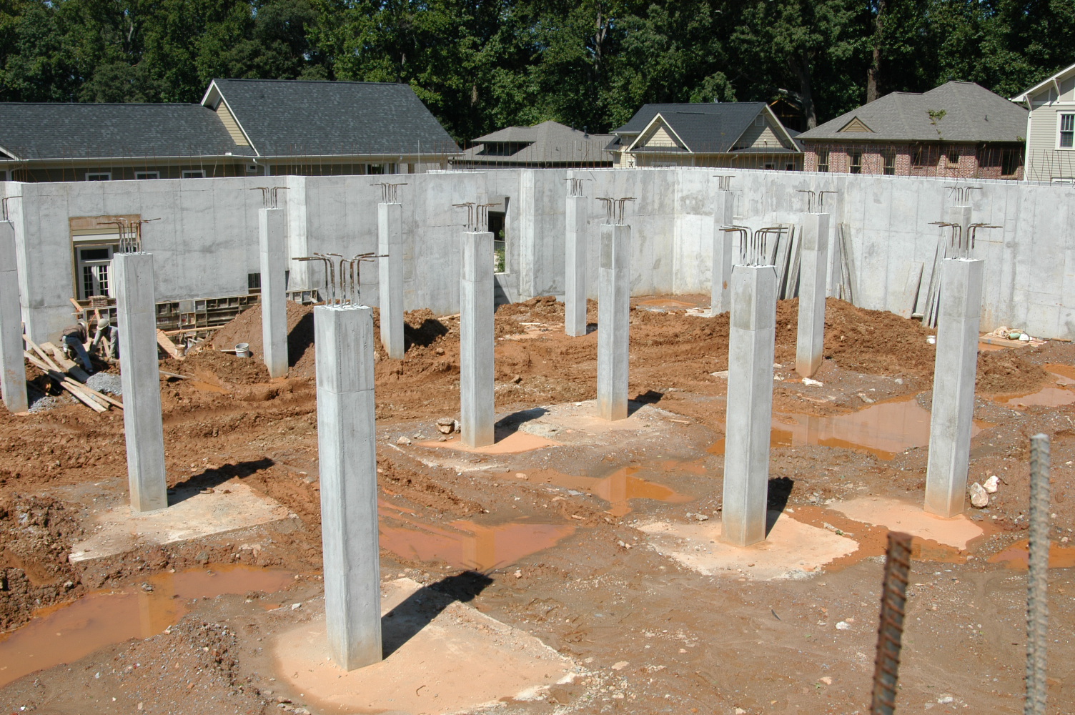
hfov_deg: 53.2
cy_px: 358
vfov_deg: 36.8
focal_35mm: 36
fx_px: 1074
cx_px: 538
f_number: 11
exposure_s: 1/160
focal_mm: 24
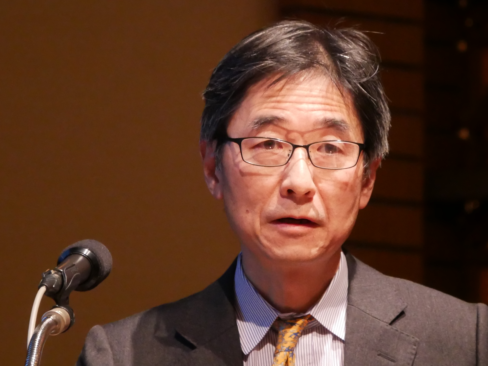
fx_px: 8444
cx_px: 244
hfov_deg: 3.3
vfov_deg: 2.5
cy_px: 183
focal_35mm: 599
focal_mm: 175
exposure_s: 1/80
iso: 3200
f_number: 5.6
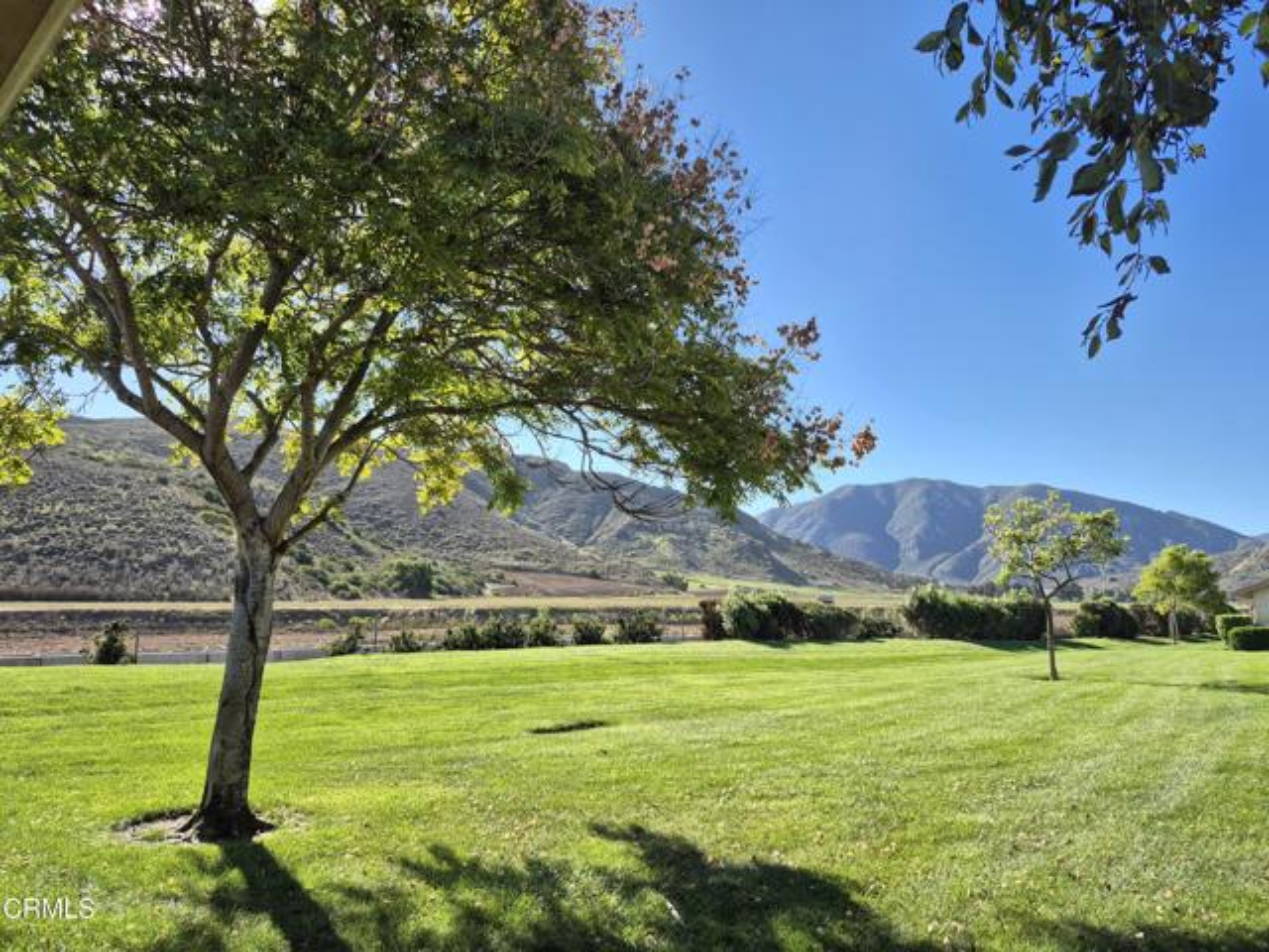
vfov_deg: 58.9
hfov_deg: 73.9
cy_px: 476
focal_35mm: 23
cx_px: 634
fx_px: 843
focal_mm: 5.4
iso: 25
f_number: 1.8
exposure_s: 1/906
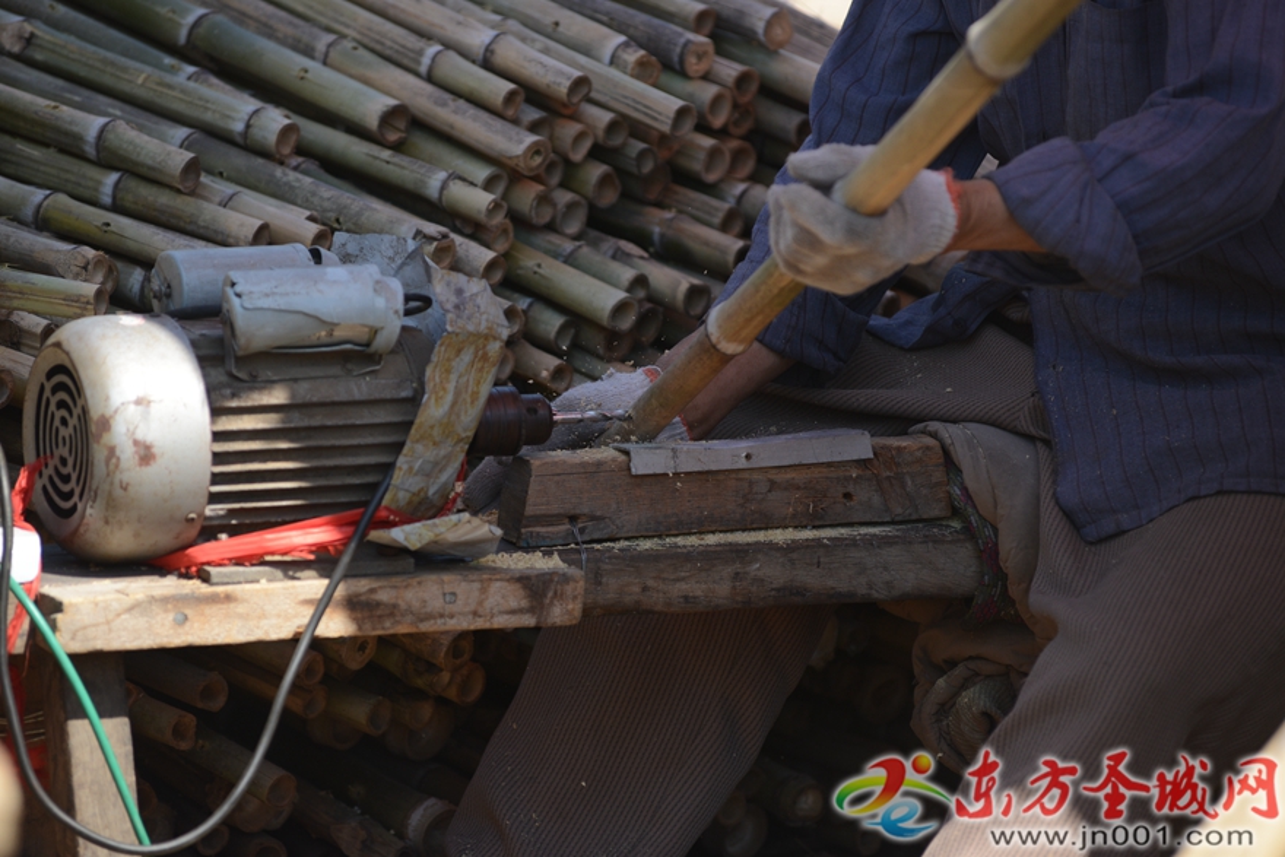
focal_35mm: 200
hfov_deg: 10.3
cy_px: 428
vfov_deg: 6.9
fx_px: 7140
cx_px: 642
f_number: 4
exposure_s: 1/2000
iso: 400
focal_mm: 200
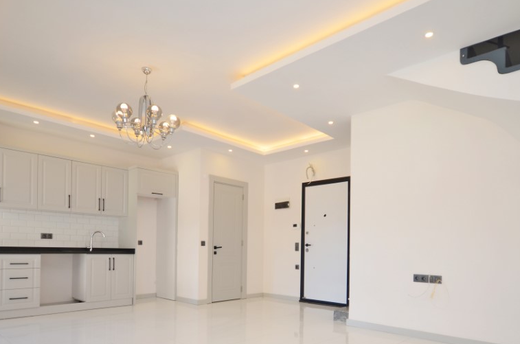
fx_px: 331
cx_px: 269
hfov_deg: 76.2
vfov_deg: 53.5
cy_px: 238
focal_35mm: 23
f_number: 4.5
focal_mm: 10
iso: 200
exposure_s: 1/80
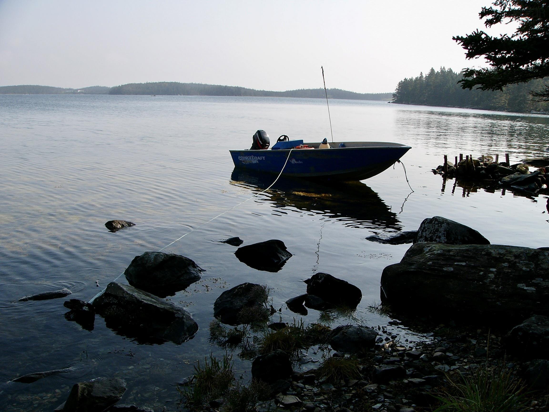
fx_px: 571
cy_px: 206
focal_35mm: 36
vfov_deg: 39.7
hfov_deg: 51.4
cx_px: 274
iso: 50
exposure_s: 1/500
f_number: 4.6
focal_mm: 6
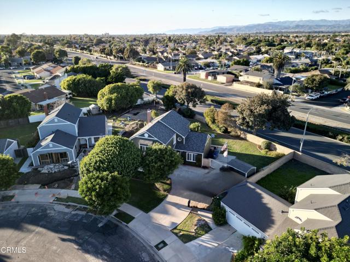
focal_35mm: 24
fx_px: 243
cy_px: 131
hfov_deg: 71.6
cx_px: 175
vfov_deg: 56.8
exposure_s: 1/25
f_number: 1.7
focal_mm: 6.72
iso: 100
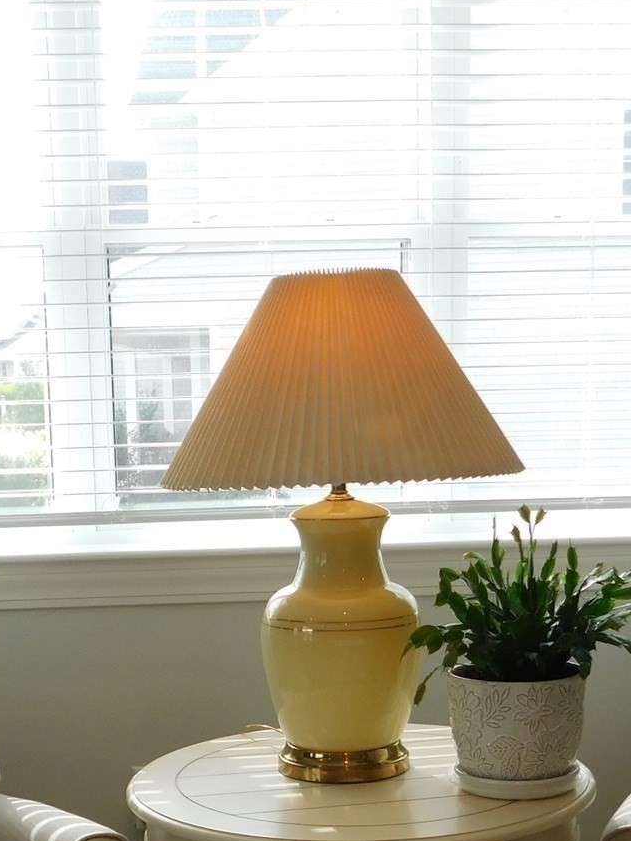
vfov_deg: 33.2
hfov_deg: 26.0
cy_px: 695
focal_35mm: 56
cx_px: 231
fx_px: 1361
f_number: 3
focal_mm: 4
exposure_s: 1/160
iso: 125
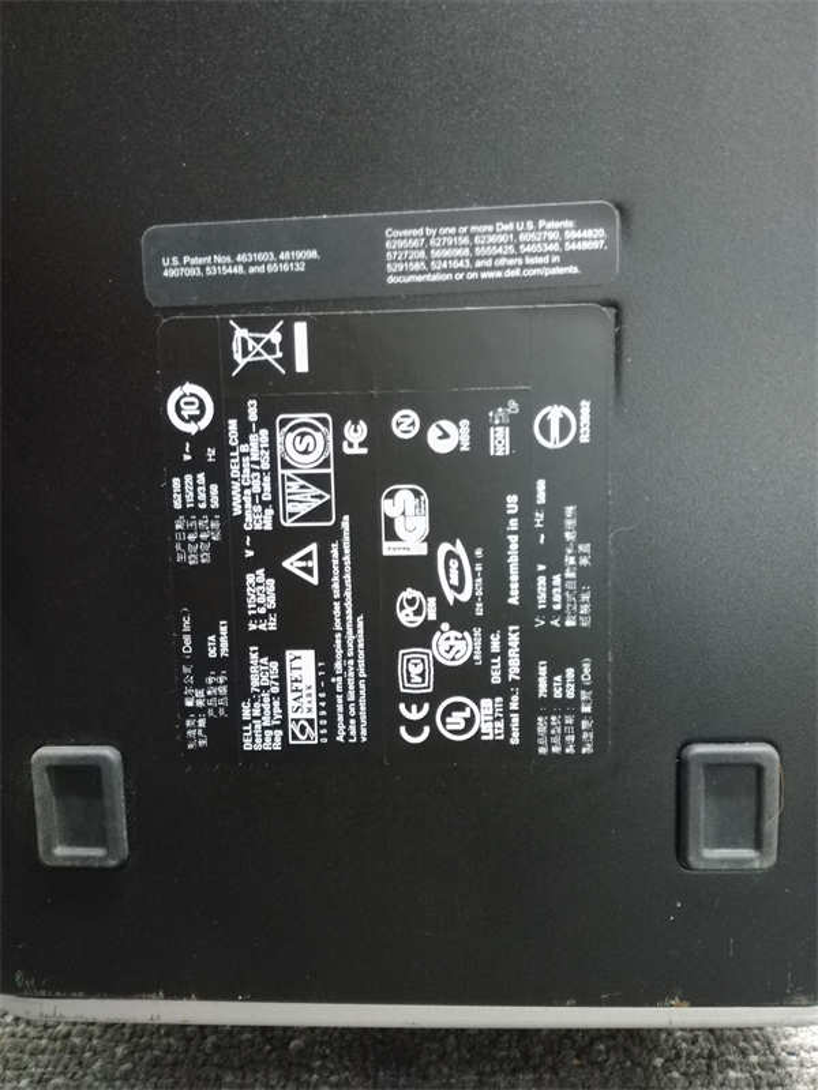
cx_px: 409
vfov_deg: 65.3
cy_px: 545
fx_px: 851
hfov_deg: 51.4
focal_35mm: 27
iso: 1702
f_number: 2
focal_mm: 3.79
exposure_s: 1/12
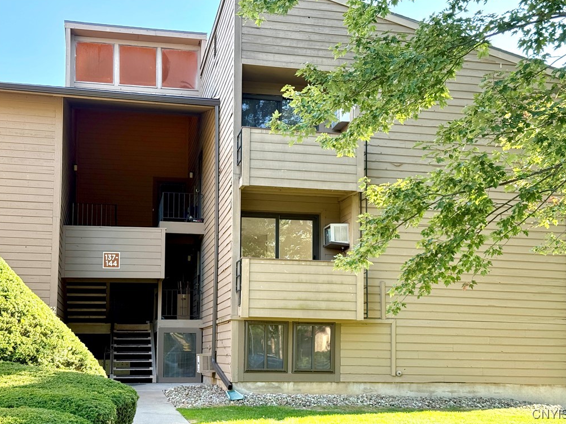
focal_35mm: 49
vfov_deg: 29.7
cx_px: 282
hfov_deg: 38.9
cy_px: 210
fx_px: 801
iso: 100
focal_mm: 6.76
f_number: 1.78
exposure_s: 1/272
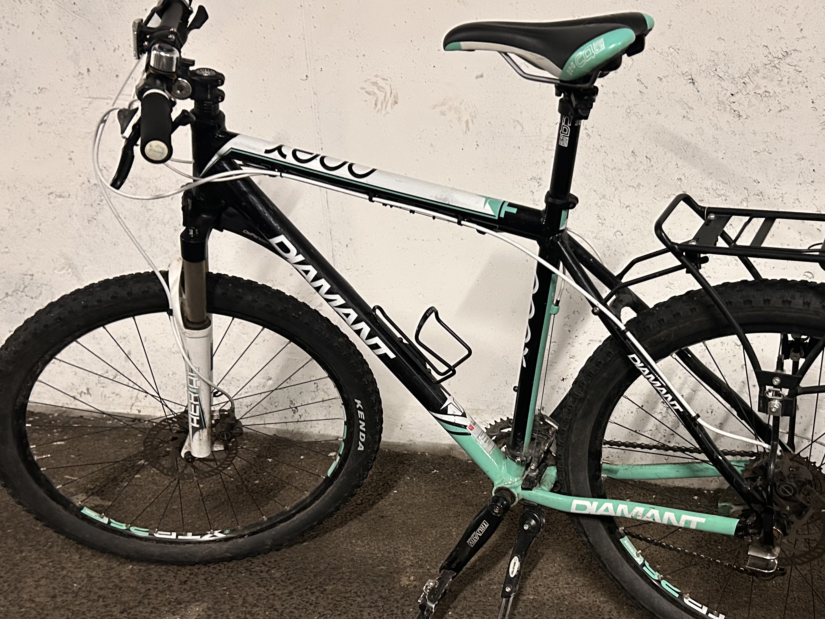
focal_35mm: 41
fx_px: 977
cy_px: 381
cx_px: 528
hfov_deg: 45.3
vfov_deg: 35.0
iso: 400
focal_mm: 5.7
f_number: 1.5
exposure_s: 1/33
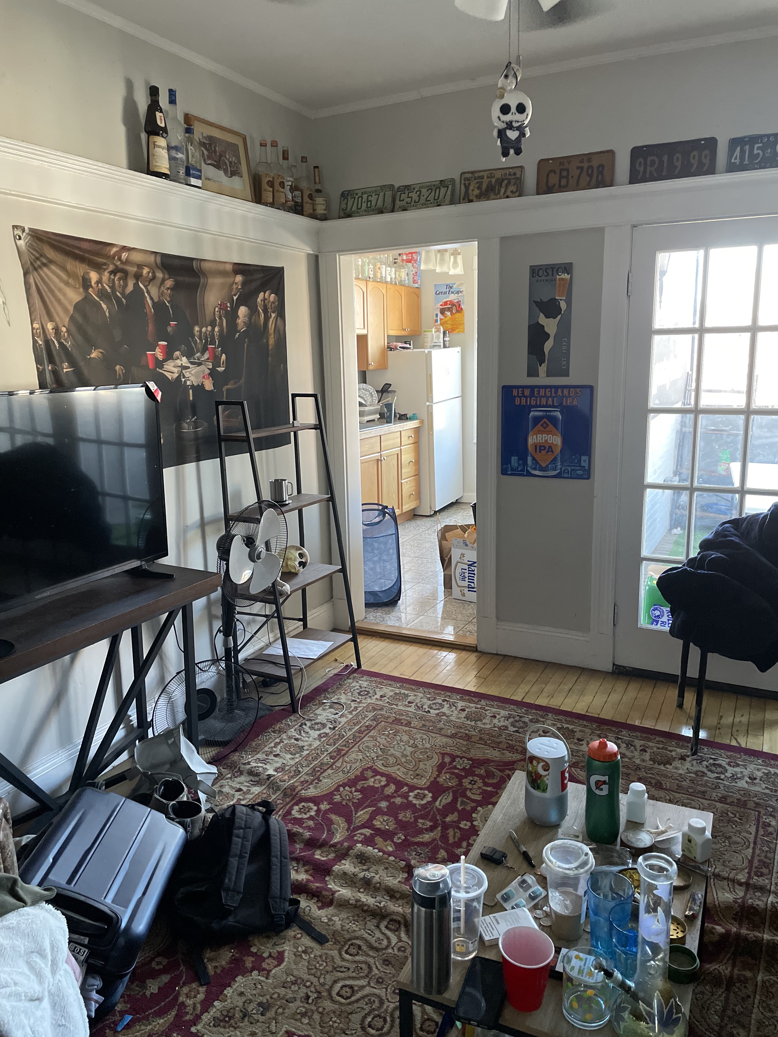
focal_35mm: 26
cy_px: 518
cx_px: 389
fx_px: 779
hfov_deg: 53.1
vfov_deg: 67.3
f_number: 1.6
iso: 500
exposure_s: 1/60
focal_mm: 4.2
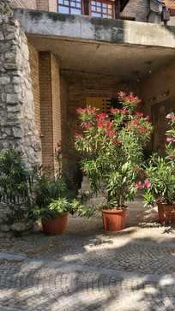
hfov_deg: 32.2
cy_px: 159
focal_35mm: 36
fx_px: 297
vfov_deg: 55.3
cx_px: 132
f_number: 1.8
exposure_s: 1/265
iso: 100
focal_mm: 5.56
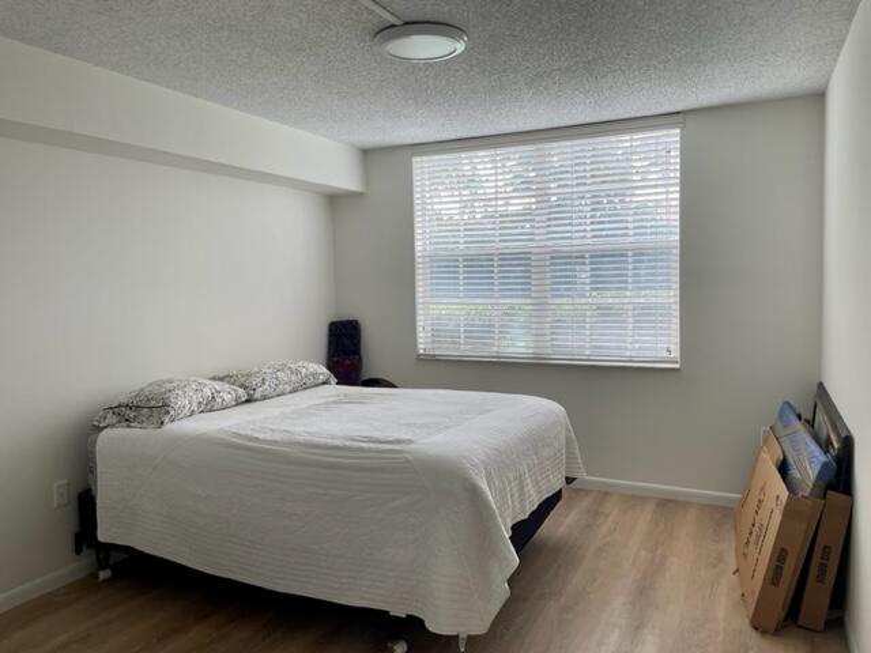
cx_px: 436
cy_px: 326
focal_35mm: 26
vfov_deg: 53.1
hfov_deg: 67.3
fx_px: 654
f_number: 1.6
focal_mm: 4.2
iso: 32
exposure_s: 1/122
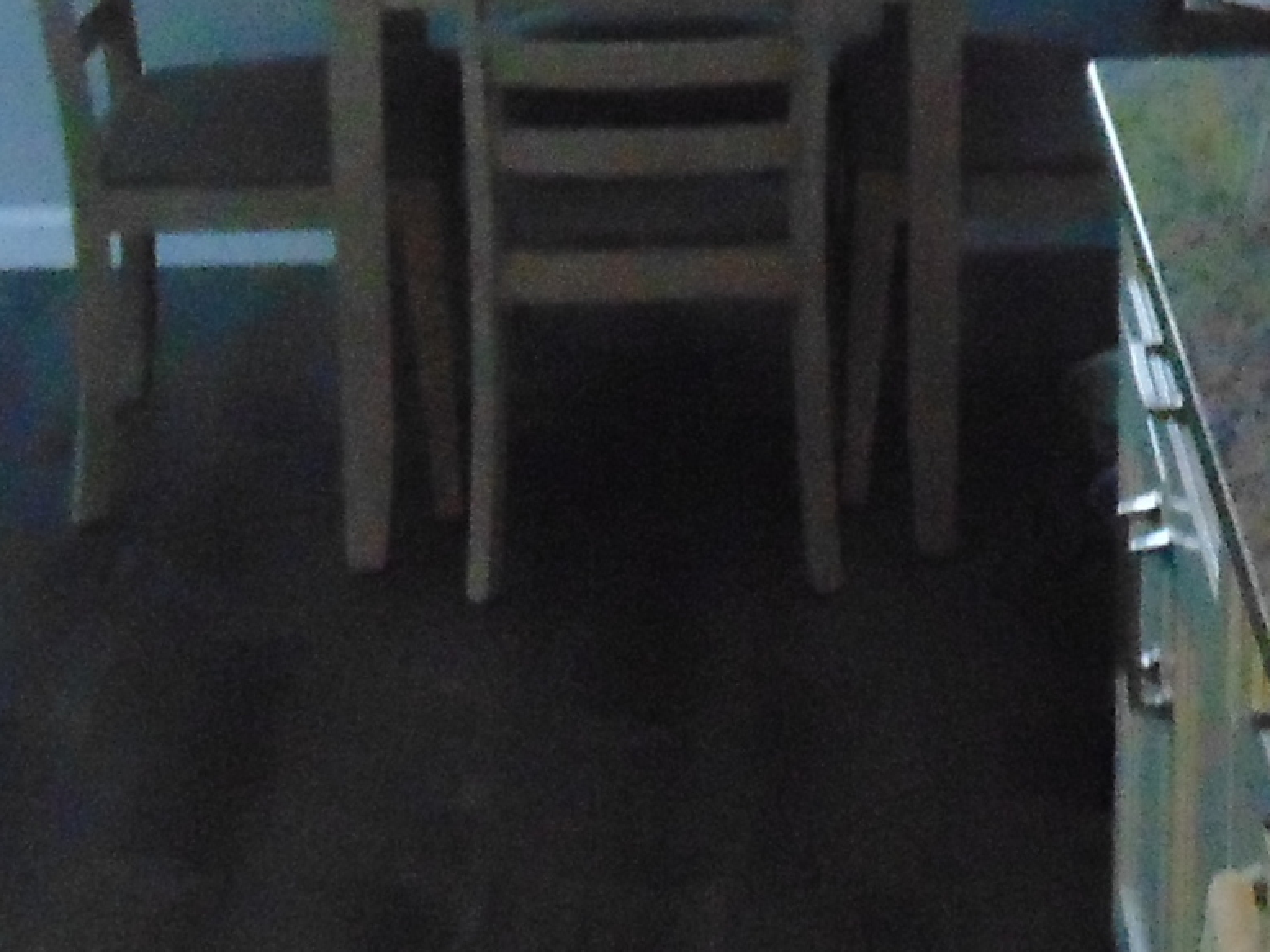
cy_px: -188
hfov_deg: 19.7
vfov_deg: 14.5
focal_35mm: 99
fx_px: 3632
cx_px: 974
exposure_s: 1/40
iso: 800
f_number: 3
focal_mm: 4.5
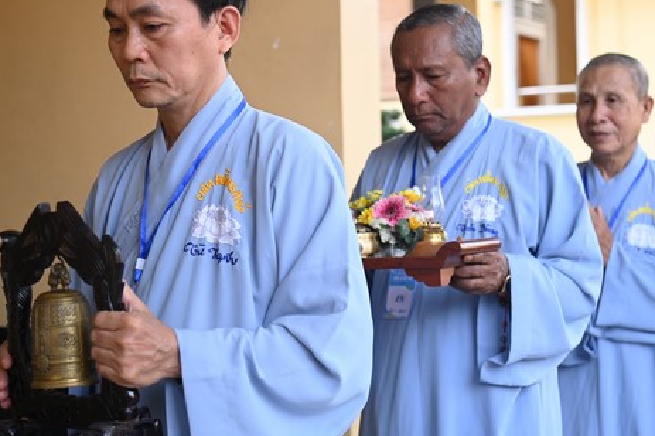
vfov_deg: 18.6
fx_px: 1327
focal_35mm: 73
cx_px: 332
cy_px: 180
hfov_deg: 27.7
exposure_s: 1/320
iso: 500
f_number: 4
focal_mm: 52
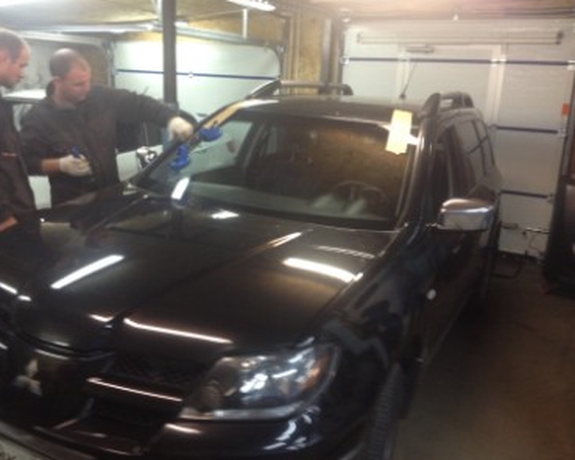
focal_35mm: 37
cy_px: 229
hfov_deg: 49.1
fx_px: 629
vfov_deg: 40.1
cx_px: 276
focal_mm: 4.28
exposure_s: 1/20
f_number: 2.4
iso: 160
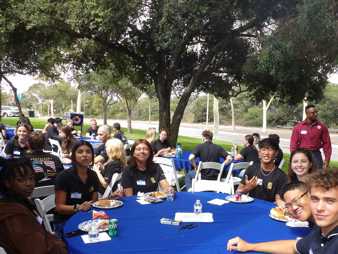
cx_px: 197
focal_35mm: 35
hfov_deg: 52.4
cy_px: 171
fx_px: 342
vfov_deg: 40.2
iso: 100
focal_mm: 4.3
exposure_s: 1/317
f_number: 3.2
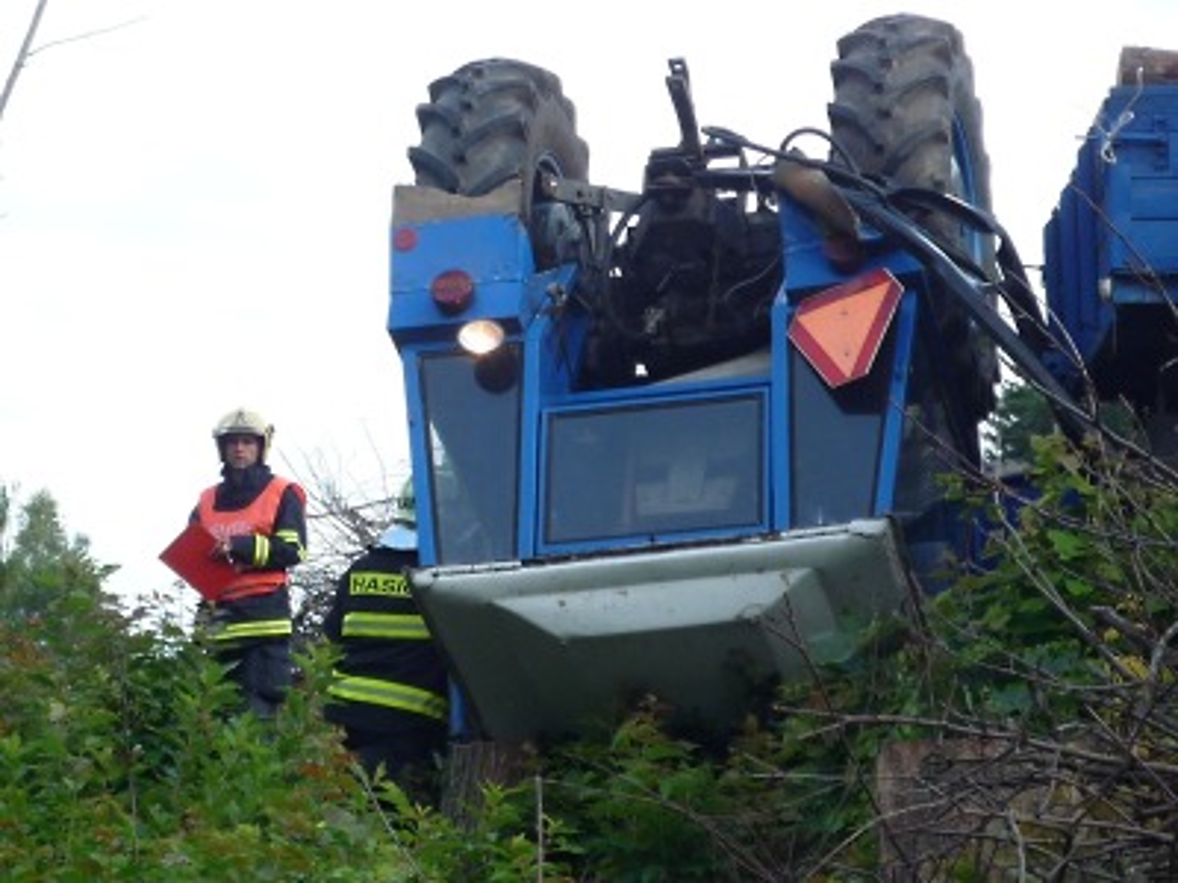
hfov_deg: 15.9
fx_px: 4220
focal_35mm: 124
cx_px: 589
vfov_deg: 12.0
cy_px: 442
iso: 100
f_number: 4.9
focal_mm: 12.2
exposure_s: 1/160
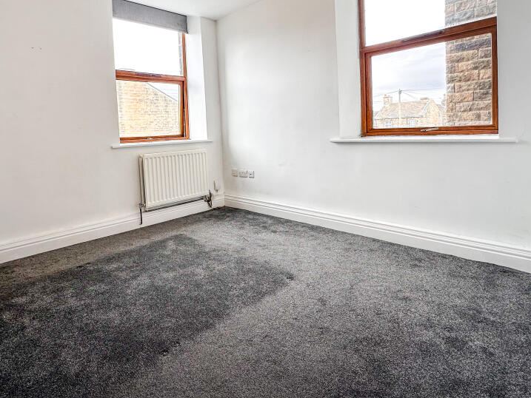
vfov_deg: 64.7
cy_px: 141
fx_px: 307
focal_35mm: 20
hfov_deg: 81.2
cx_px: 225
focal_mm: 2.22
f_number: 2.2
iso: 40
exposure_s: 1/100
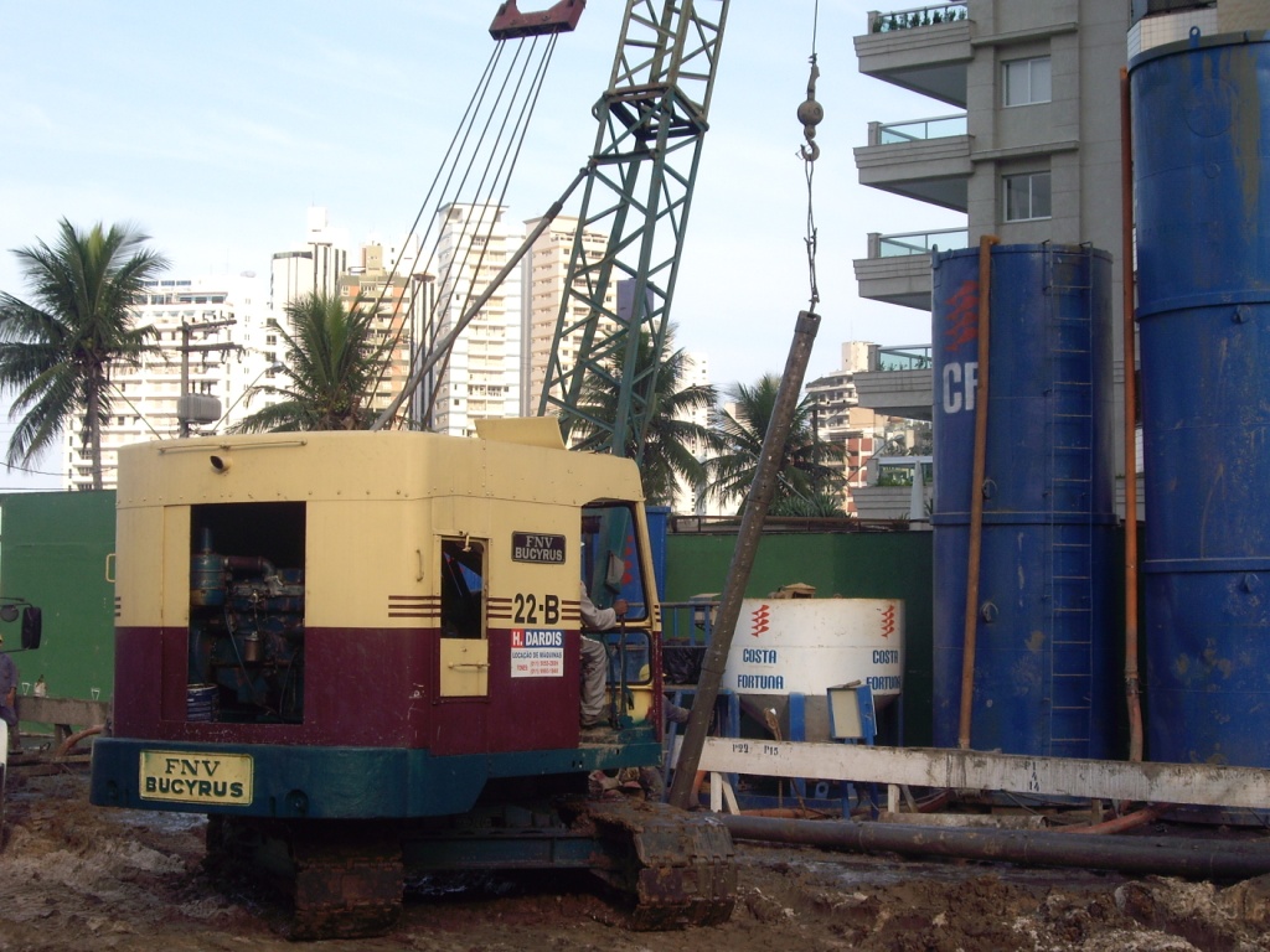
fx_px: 2421
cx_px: 635
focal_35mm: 66
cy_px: 476
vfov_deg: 22.3
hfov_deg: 29.4
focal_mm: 10.7
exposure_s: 1/125
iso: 64
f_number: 5.8
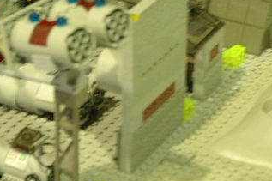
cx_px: 20
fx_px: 1608
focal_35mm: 213
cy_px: -44
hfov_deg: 9.6
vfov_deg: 6.4
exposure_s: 1/13
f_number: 4.5
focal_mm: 44
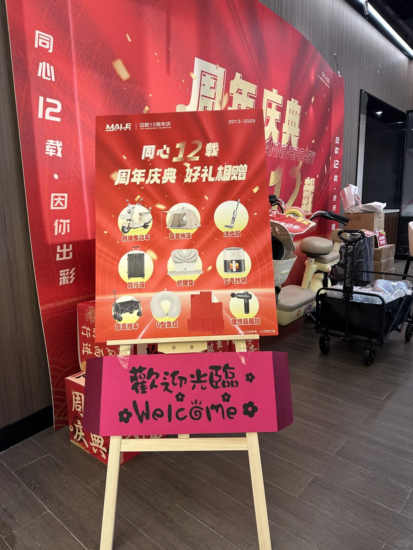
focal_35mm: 24
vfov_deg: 71.6
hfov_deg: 56.8
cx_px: 206
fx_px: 382
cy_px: 275
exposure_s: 1/50
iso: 200
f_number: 1.78
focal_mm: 6.86
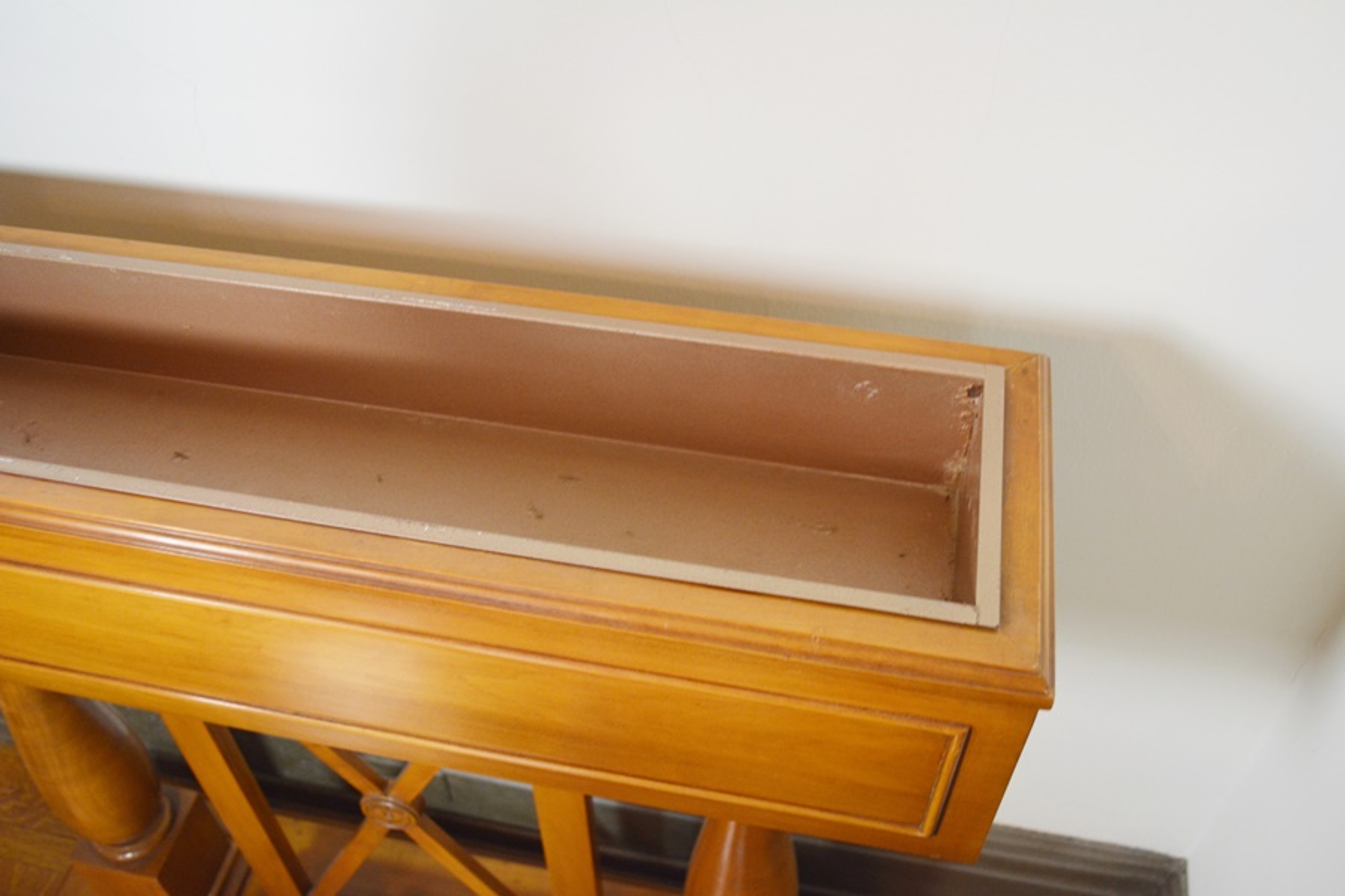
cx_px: 672
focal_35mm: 33
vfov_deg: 40.0
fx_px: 1233
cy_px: 448
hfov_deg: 57.2
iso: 800
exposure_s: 1/40
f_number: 3.8
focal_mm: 22
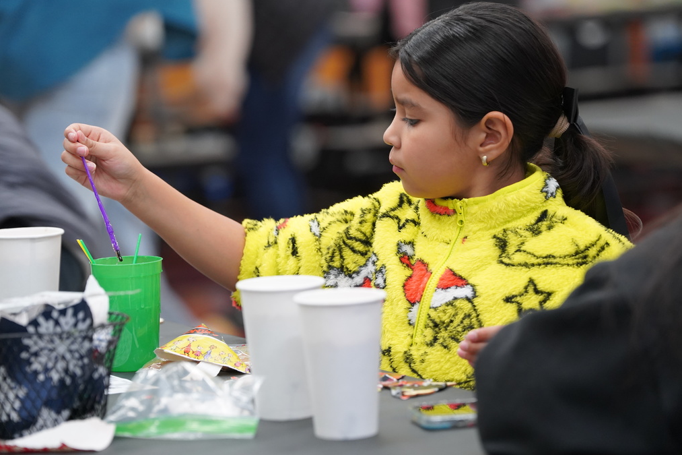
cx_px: 344
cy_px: 227
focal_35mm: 178
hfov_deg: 11.6
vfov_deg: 7.7
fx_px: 3371
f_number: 4
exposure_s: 1/200
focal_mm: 176
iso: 3200
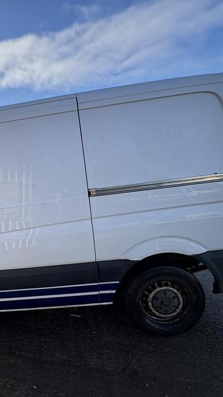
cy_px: 202
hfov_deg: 49.1
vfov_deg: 83.8
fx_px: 221
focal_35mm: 21
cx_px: 32
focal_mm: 2.22
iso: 40
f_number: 2.2
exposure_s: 1/831
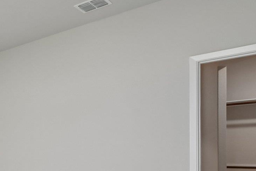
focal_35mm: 42
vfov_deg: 31.0
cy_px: 142
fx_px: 299
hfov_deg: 35.9
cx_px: -53
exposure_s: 1/30
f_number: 8
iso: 400
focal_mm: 10
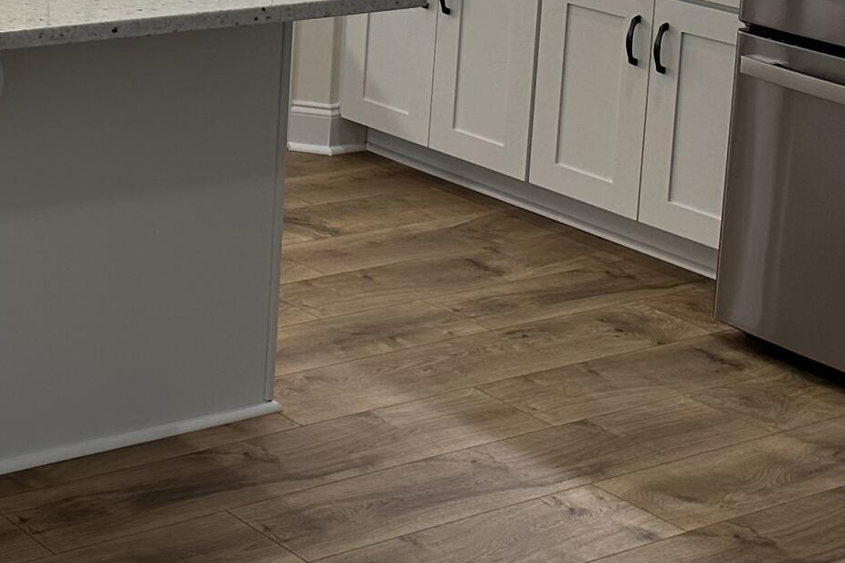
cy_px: -250
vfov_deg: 15.7
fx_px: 1900
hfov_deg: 21.3
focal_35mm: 81
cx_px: -407
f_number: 1.78
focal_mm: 6.86
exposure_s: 1/120
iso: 80
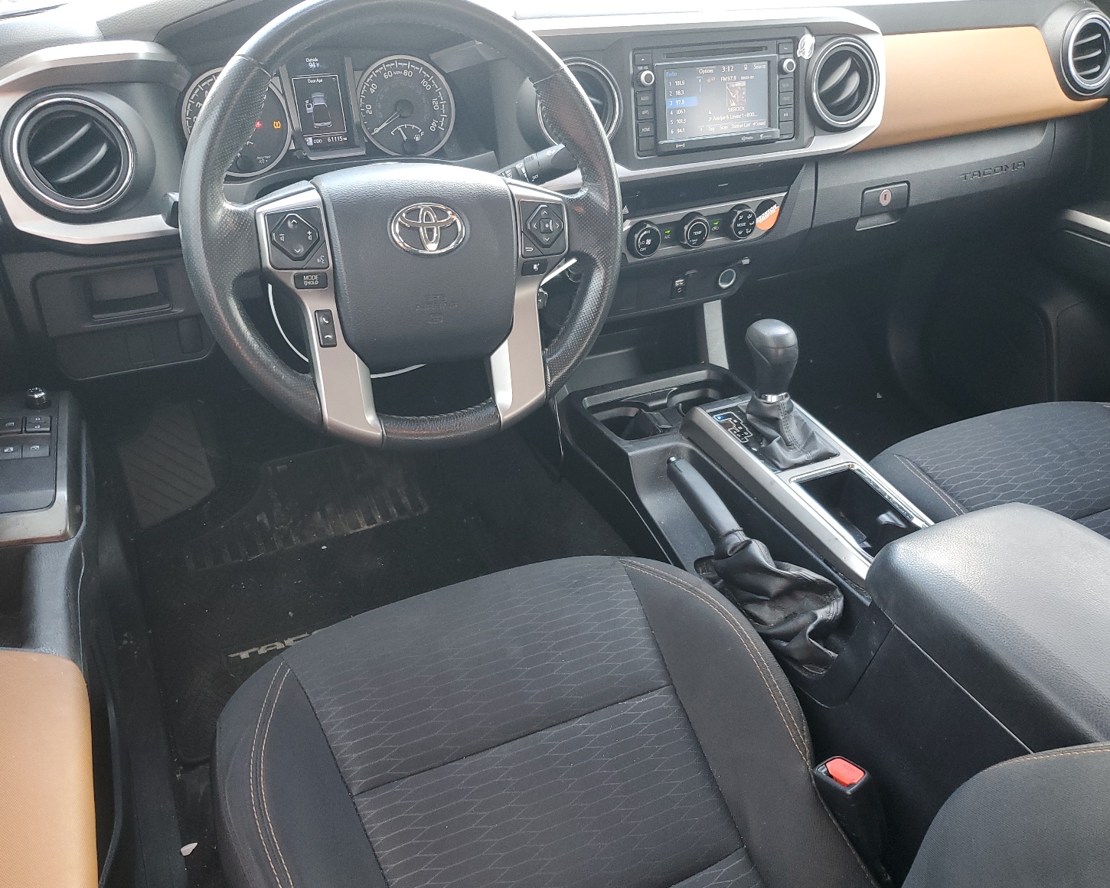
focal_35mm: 28
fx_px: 920
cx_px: 537
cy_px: 436
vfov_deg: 51.5
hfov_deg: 62.2
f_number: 1.5
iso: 104
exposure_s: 1/60.2
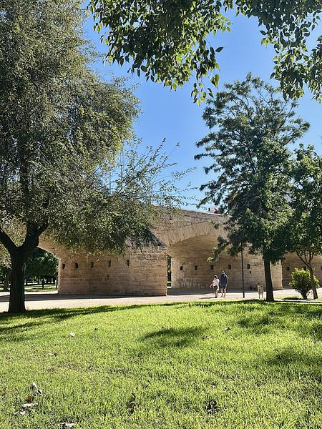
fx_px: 347
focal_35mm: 28
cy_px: 214
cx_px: 161
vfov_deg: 63.4
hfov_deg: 49.7
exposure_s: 1/2604
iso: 80
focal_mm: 6.86
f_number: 1.78
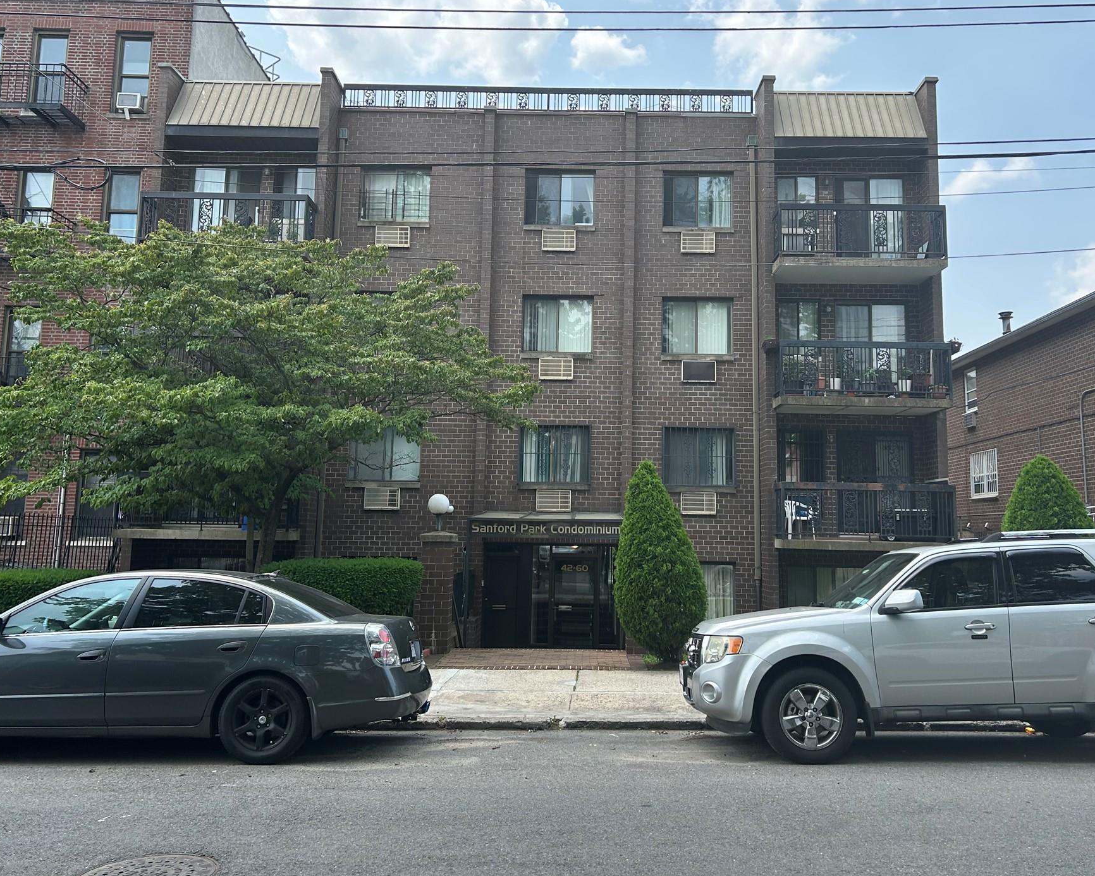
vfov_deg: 48.4
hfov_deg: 58.7
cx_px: 578
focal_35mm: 30
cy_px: 393
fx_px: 972
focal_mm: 5.7
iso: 50
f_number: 1.5
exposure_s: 1/1645
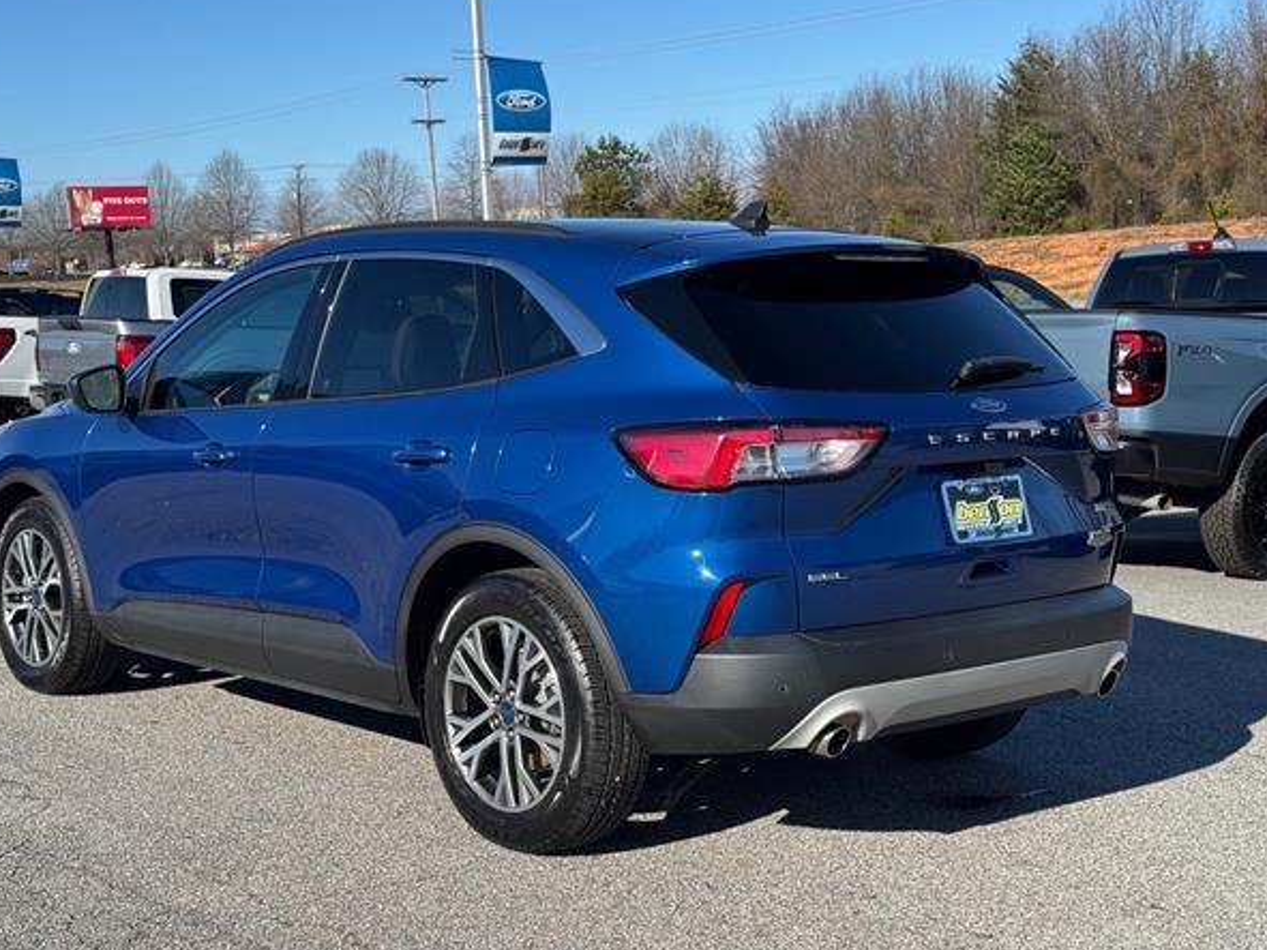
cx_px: 583
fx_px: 1903
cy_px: 450
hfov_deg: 36.8
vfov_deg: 28.0
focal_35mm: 52
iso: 64
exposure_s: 1/3425
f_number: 1.78
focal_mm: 6.76
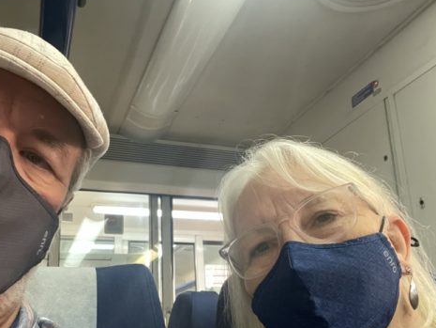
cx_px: 218
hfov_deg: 49.0
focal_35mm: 38
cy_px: 217
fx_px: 479
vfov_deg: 37.4
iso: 640
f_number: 2.2
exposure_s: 1/21
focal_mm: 2.71
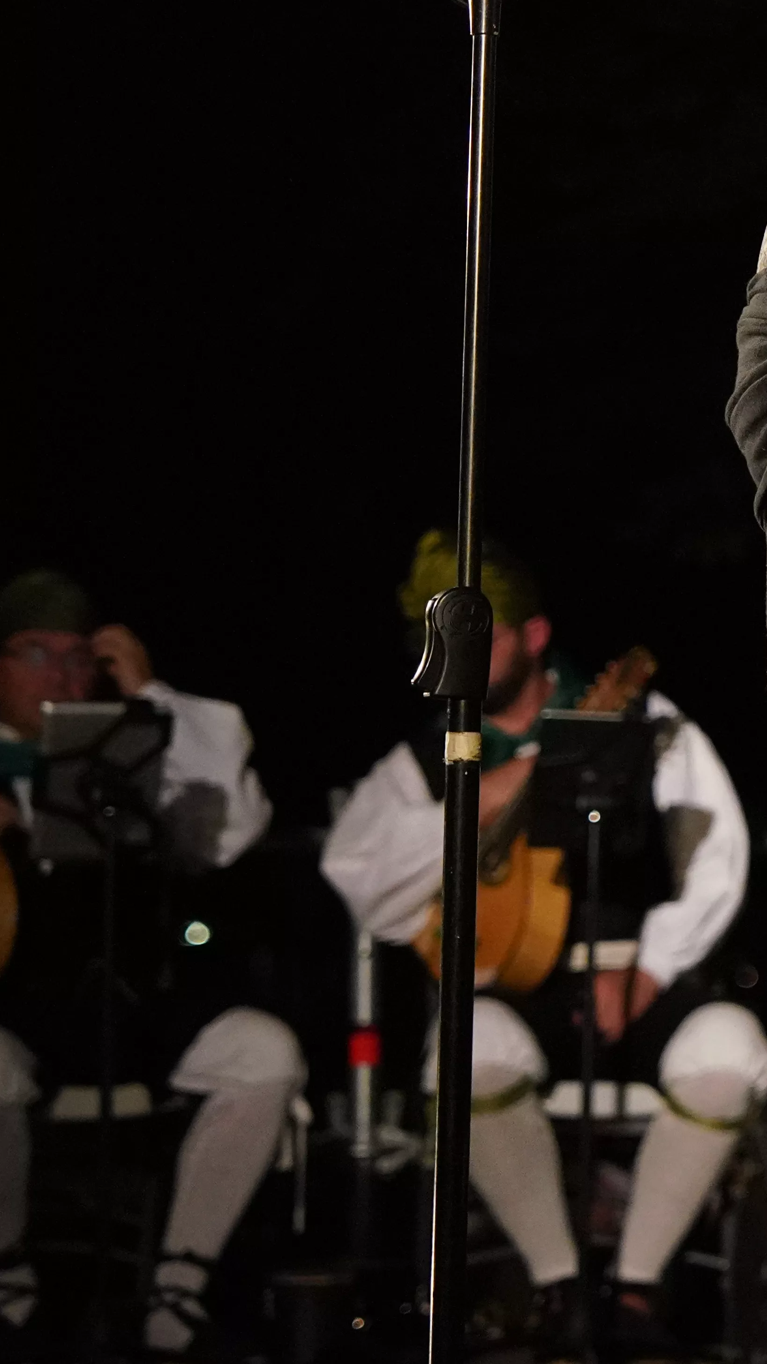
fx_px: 6834
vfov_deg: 11.4
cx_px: 1444
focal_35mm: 189
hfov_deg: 6.3
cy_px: 473
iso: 5000
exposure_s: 1/640
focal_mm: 66
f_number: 2.8
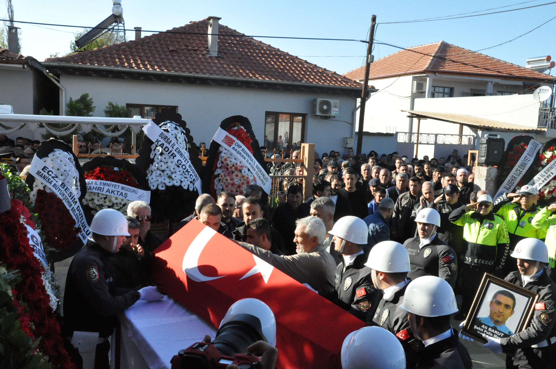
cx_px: 278
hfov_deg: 53.2
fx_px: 555
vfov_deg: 36.8
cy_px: 184
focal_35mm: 36
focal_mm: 24
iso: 3200
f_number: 16
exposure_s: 1/1000
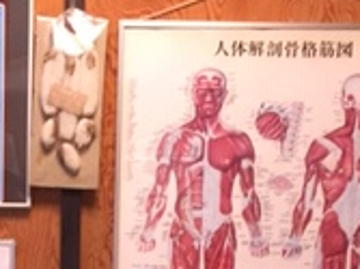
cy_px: 439
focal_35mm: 111
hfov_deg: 17.6
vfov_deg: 12.5
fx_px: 1154
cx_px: 67
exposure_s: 1/30
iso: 200
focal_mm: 4.15
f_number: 2.2
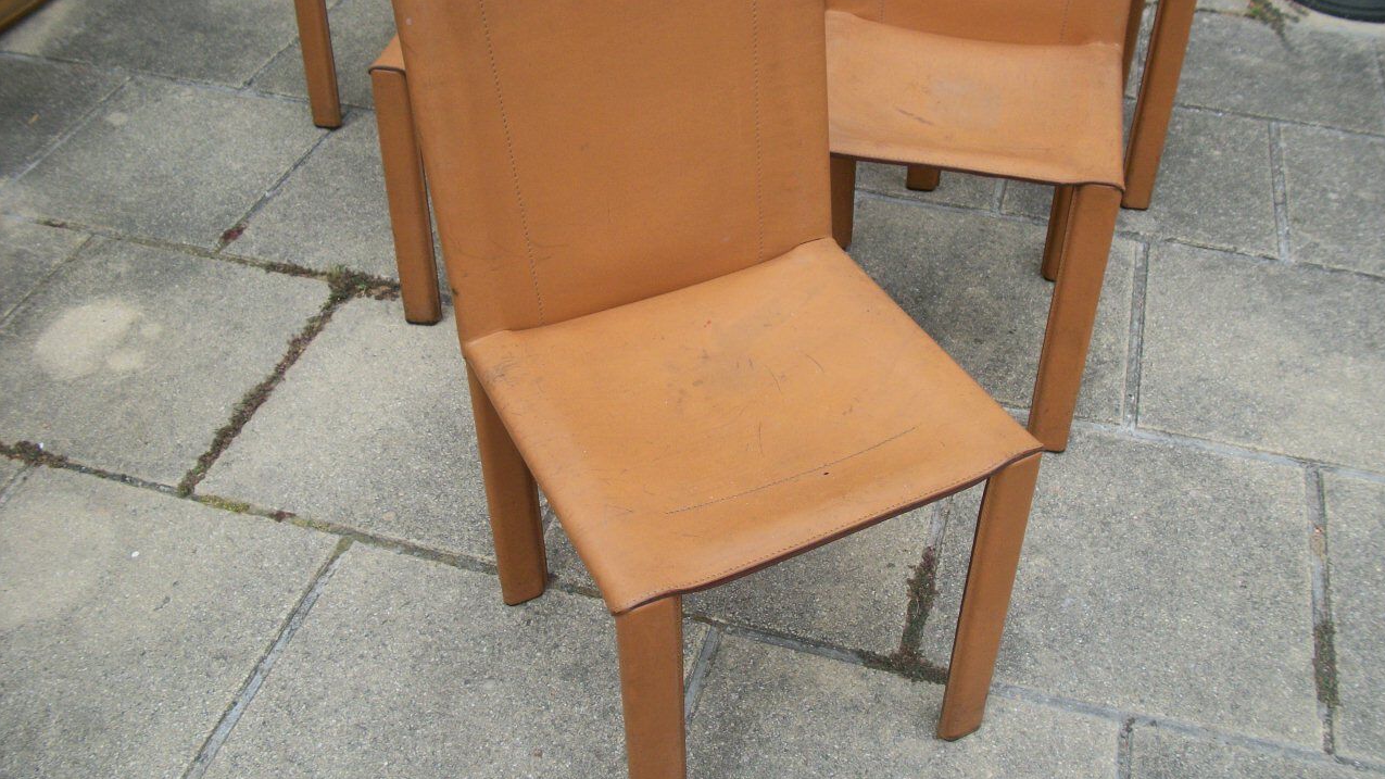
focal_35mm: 35
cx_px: 694
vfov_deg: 33.7
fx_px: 1285
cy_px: 381
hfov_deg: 56.6
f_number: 8.8
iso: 80
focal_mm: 5.7
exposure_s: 1/125
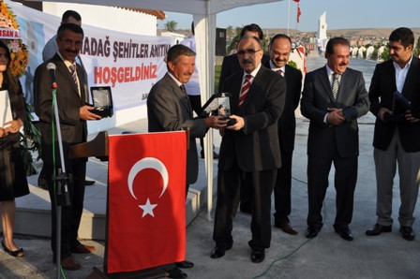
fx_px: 560
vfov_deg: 28.0
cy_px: 140
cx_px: 210
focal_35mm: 48
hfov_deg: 41.1
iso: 200
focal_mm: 32
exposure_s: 1/200
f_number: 7.1
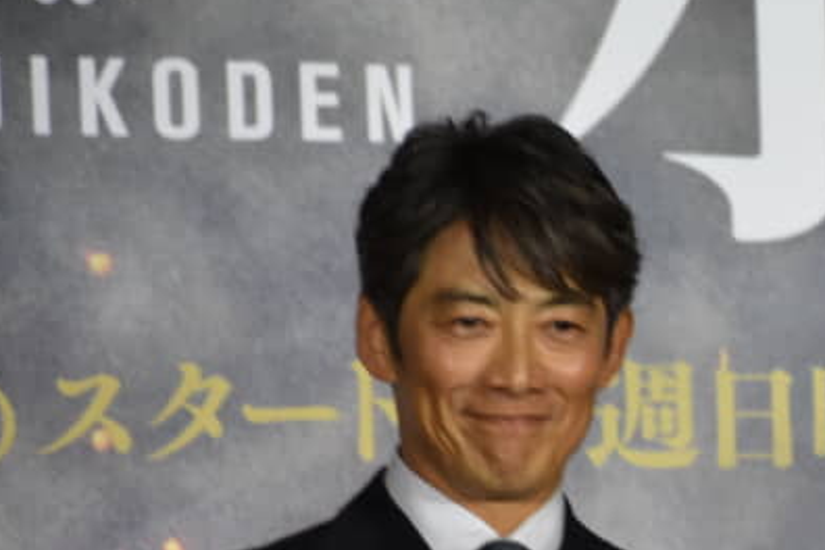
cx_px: 1052
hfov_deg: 3.9
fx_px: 12014
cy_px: 666
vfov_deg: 2.6
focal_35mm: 524
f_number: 6
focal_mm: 135
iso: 800
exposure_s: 1/80
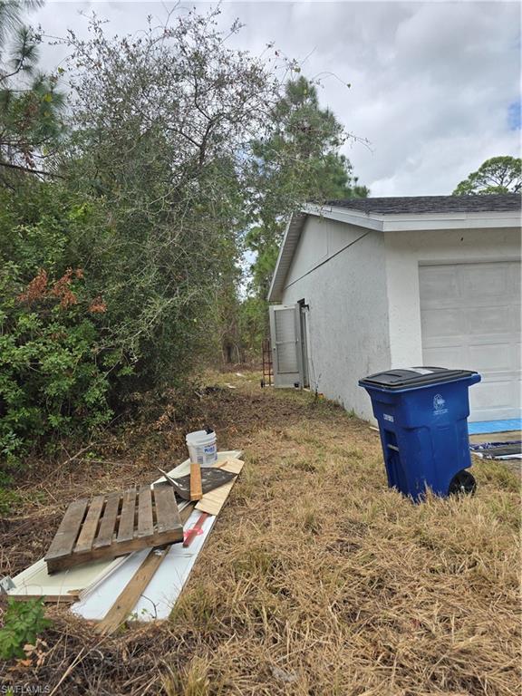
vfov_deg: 73.9
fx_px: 462
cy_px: 348
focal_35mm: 23
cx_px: 261
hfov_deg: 58.9
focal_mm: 6.3
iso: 12
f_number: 1.7
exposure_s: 1/548
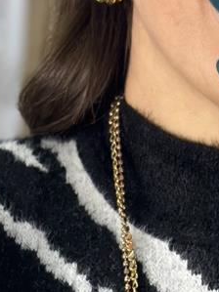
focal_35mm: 257
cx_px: 218
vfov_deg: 7.1
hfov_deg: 5.8
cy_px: 765
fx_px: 2169
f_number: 1.78
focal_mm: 6.86
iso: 64
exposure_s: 1/100
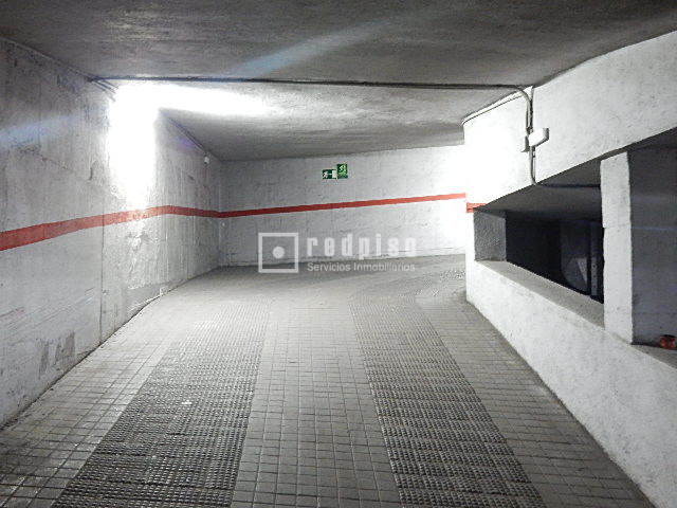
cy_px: 254
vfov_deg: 41.8
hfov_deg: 54.0
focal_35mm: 34
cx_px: 338
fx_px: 665
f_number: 3.3
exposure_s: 1/2
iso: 800
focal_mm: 6.1
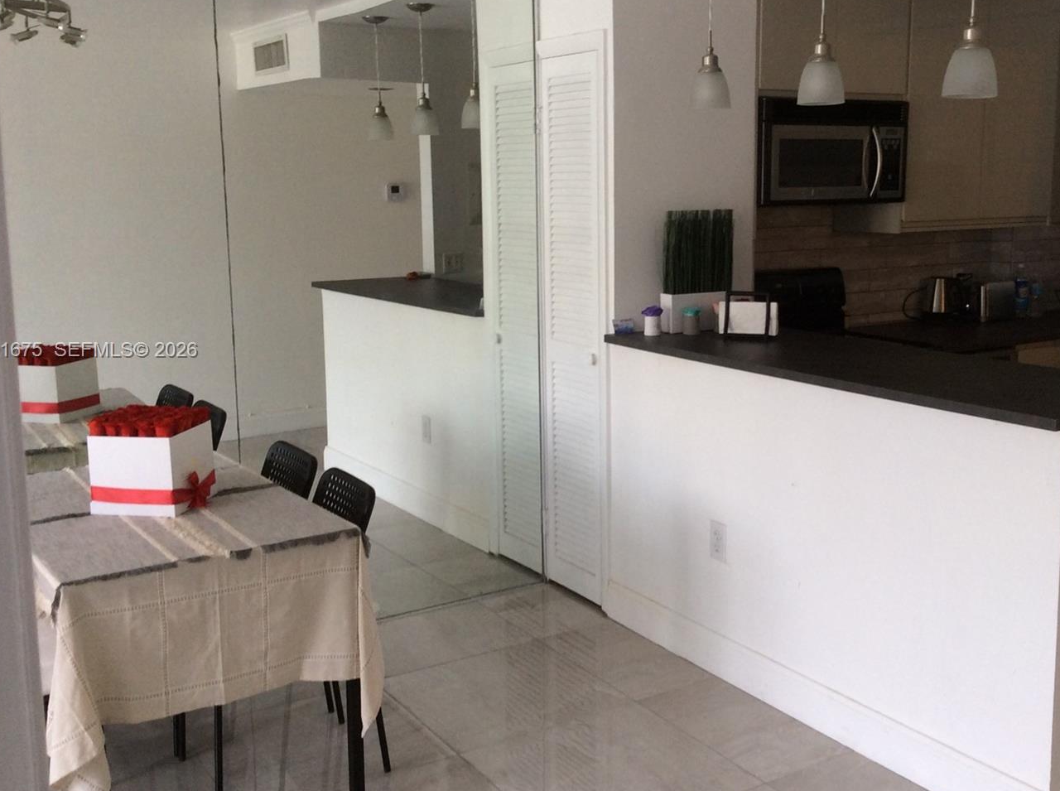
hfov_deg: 46.8
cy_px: 351
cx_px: 602
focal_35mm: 40
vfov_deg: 35.8
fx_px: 1223
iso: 50
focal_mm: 3.3
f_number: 2.4
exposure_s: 1/24
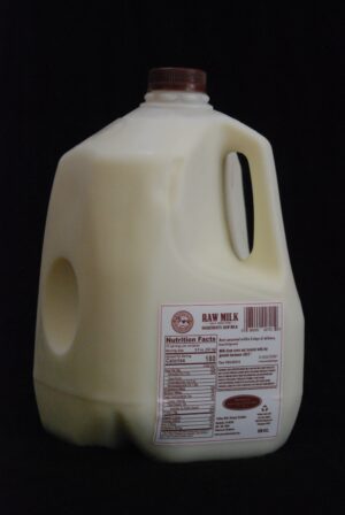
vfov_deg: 20.0
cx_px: 172
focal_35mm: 102
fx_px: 1462
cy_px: 258
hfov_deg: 13.5
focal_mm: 68
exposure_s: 1/50
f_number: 4.8
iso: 1600
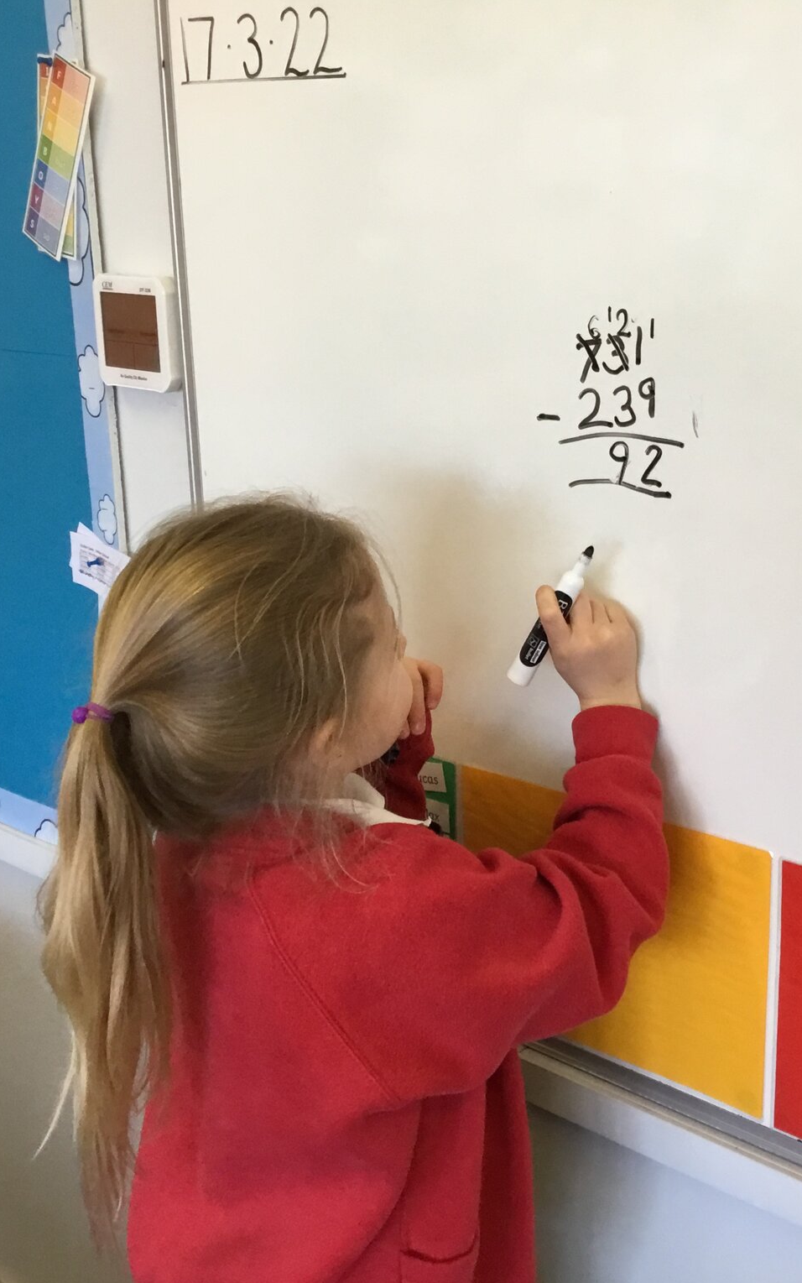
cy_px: 643
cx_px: 541
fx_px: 1538
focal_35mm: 44
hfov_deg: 29.0
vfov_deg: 45.3
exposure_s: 1/33
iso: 64
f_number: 2.4
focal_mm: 3.3
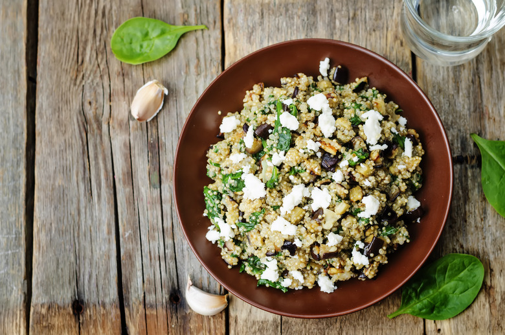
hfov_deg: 27.0
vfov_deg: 18.1
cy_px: 168
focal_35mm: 75
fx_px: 1050
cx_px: 252
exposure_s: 1/13
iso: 100
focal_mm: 50
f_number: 5
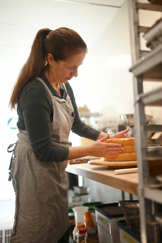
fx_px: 236
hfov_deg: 37.9
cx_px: 81
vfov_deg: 54.4
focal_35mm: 35
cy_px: 122
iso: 1250
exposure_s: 1/640
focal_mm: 35
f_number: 1.4
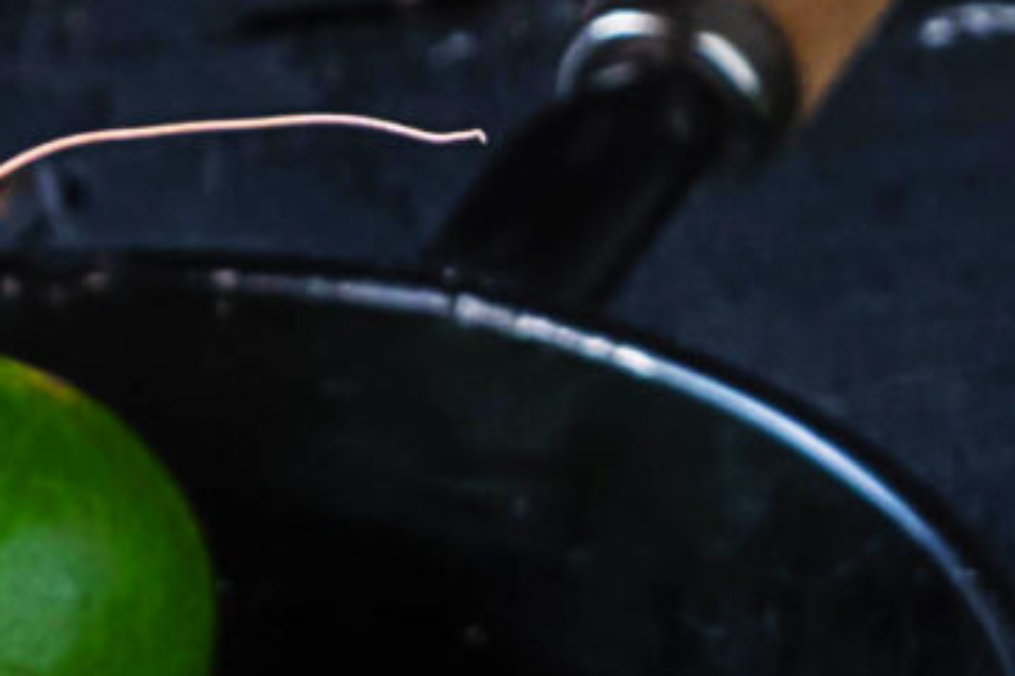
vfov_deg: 4.9
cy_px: 1872
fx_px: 7580
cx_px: 1023
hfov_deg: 7.6
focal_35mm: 269
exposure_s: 1/7
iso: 200
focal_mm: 25.4
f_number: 8
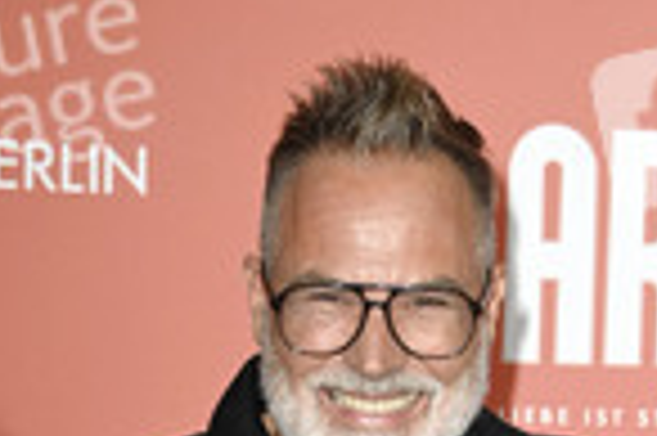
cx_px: 414
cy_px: 778
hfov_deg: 9.6
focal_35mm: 214
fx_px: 3901
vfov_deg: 6.3
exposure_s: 1/200
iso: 640
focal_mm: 78
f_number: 5.6
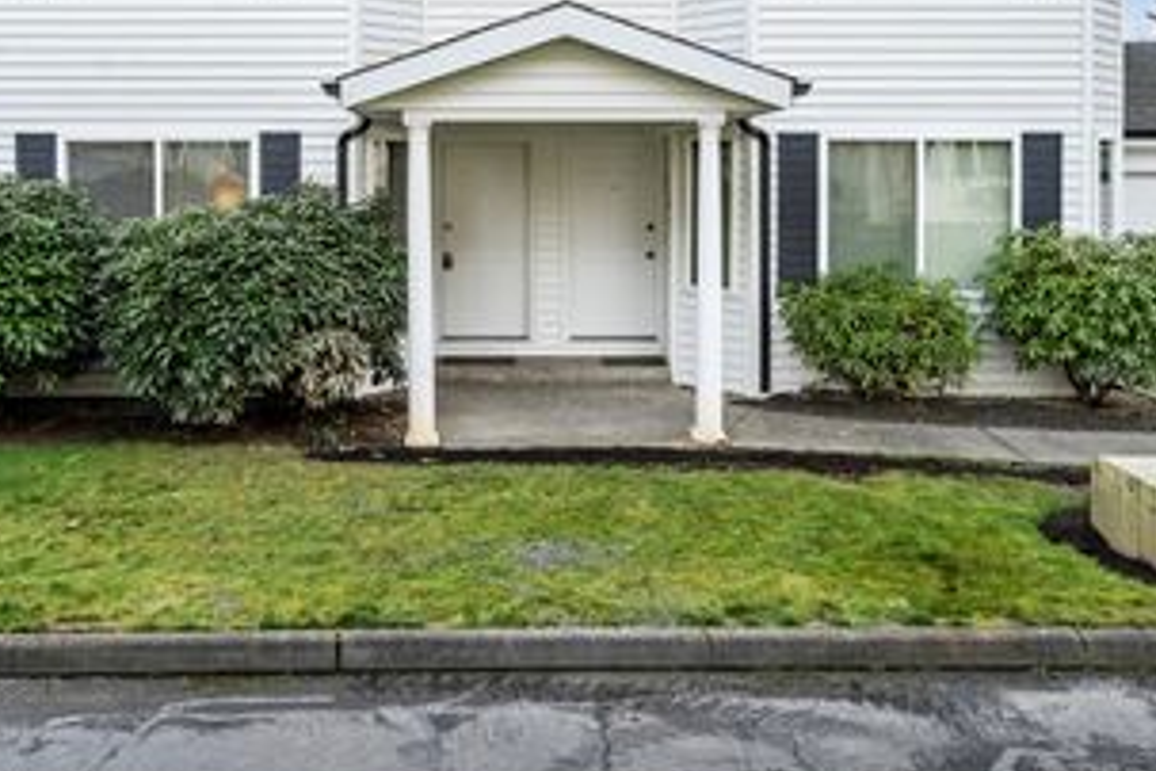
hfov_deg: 57.1
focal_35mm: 33
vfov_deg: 38.8
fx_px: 1060
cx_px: 526
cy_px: 181
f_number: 7.1
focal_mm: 20
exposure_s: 1/160
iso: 400
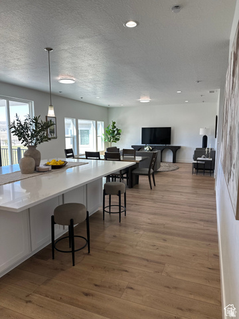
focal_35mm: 24
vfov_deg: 71.6
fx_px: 221
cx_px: 120
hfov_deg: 56.8
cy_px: 160
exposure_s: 1/248
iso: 80
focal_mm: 6.86
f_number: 1.78
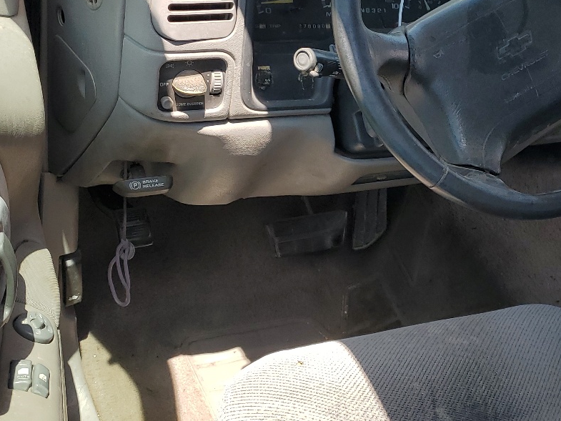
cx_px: 467
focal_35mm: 53
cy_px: 224
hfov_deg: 34.8
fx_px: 859
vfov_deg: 27.5
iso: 50
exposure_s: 1/909
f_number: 1.5
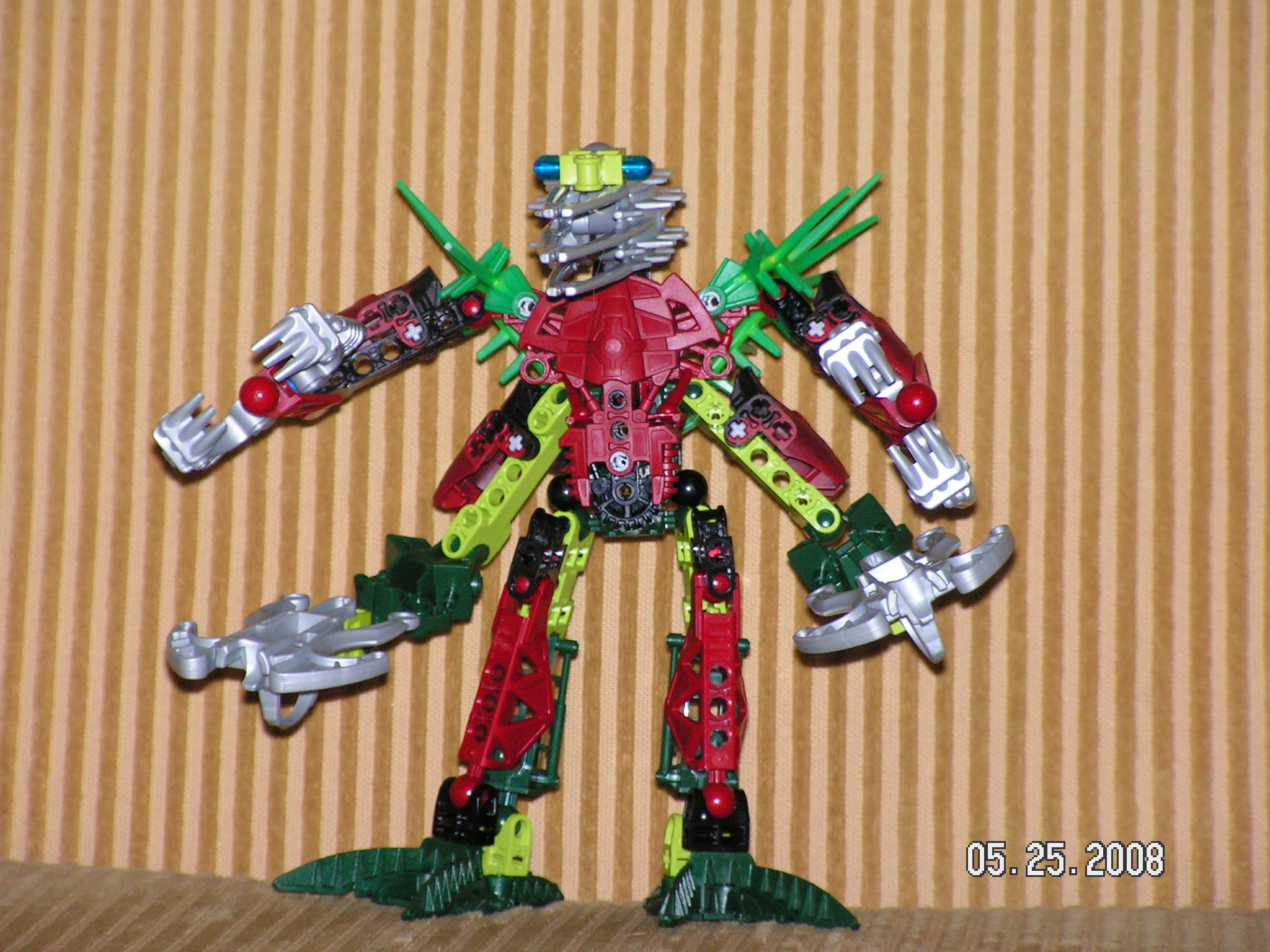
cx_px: 635
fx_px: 6420
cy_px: 476
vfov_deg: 8.5
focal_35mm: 175
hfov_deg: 11.3
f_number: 3.4
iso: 200
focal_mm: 29.3
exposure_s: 1/200
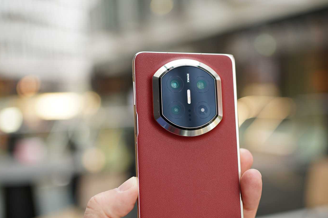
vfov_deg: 26.2
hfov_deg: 38.7
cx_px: 195
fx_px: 465
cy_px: 155
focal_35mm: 51
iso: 200
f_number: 2.2
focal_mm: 35
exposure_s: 1/40
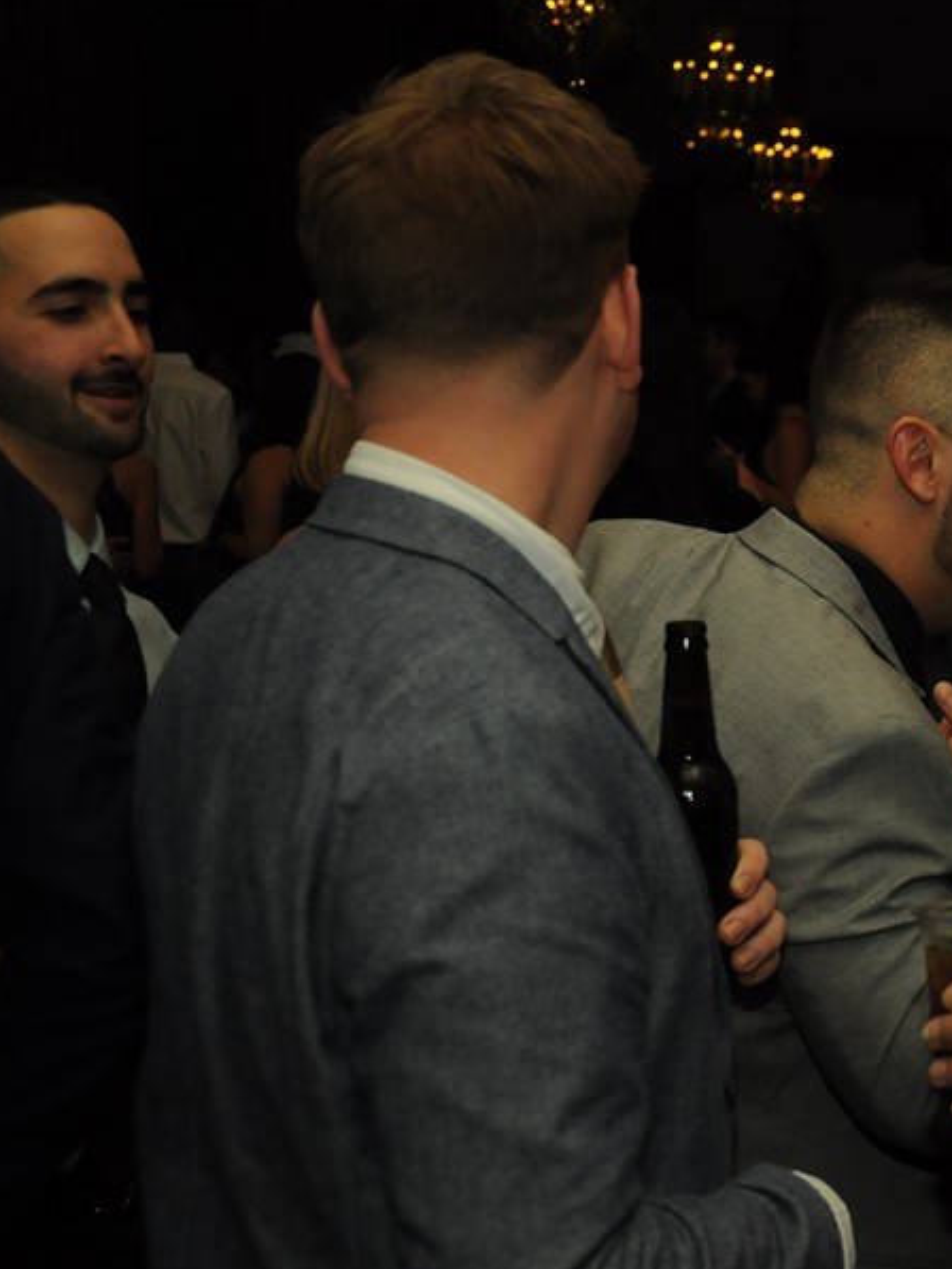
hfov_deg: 17.4
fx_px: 3006
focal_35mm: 82
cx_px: 1056
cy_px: 595
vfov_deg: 23.8
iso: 800
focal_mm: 34
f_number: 5.6
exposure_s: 1/60
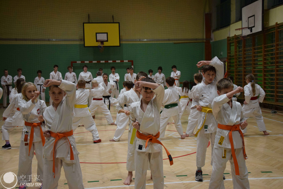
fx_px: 377
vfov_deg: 28.1
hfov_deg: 41.1
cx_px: 142
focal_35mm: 48
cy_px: 94
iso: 2500
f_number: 4.2
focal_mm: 32
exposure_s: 1/500
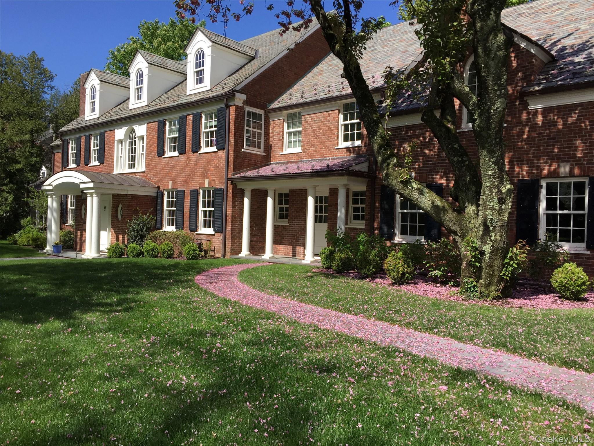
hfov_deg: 61.7
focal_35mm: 29
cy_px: 223
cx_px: 297
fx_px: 498
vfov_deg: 48.2
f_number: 2.2
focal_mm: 4.15
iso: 32
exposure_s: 1/1799
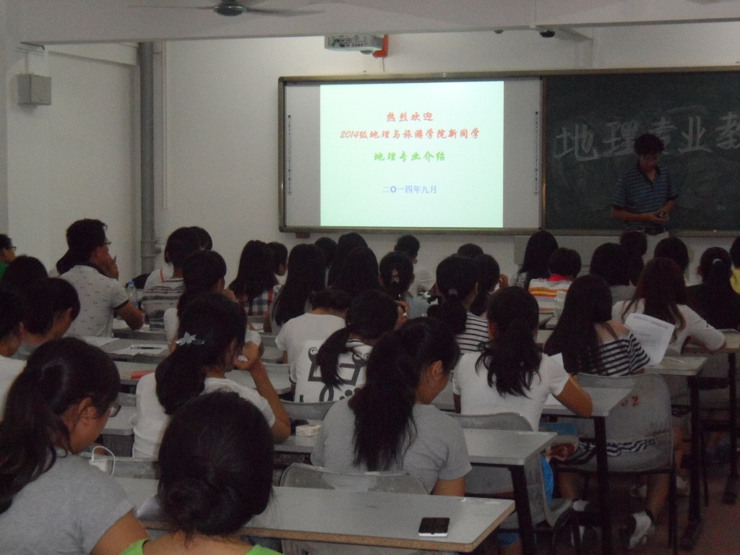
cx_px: 370
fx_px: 1518
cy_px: 278
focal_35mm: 71
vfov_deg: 20.7
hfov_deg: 27.4
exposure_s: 1/45
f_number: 5.8
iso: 640
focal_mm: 13.2
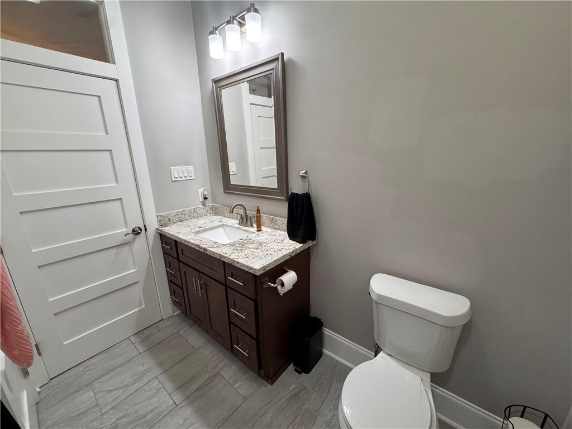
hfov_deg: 102.1
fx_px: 231
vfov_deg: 85.7
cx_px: 286
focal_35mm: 14
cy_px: 214
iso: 250
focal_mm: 2.22
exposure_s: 1/120
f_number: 2.2
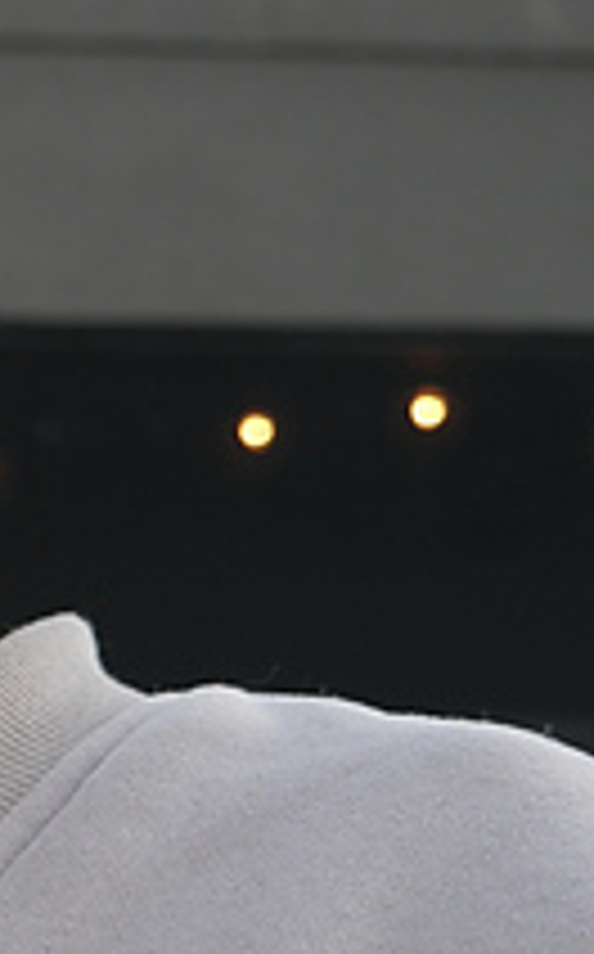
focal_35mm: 85
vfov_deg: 23.1
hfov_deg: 14.6
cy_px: 1022
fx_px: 2208
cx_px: -196
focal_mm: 17
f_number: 4.1
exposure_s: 1/80
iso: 400
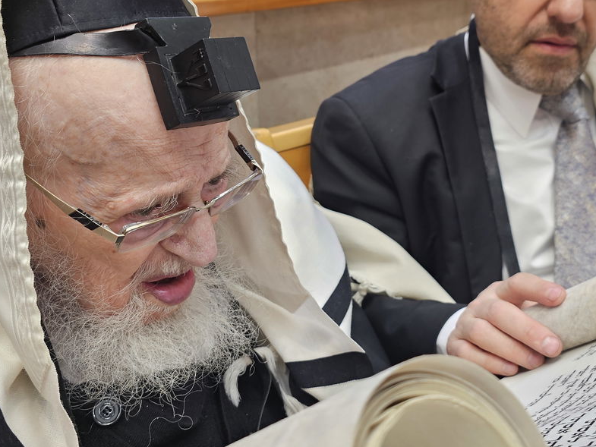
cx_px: 339
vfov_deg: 35.1
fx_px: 706
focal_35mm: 41
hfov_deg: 45.6
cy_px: 185
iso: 80
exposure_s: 1/100
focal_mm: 6.3
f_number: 1.7
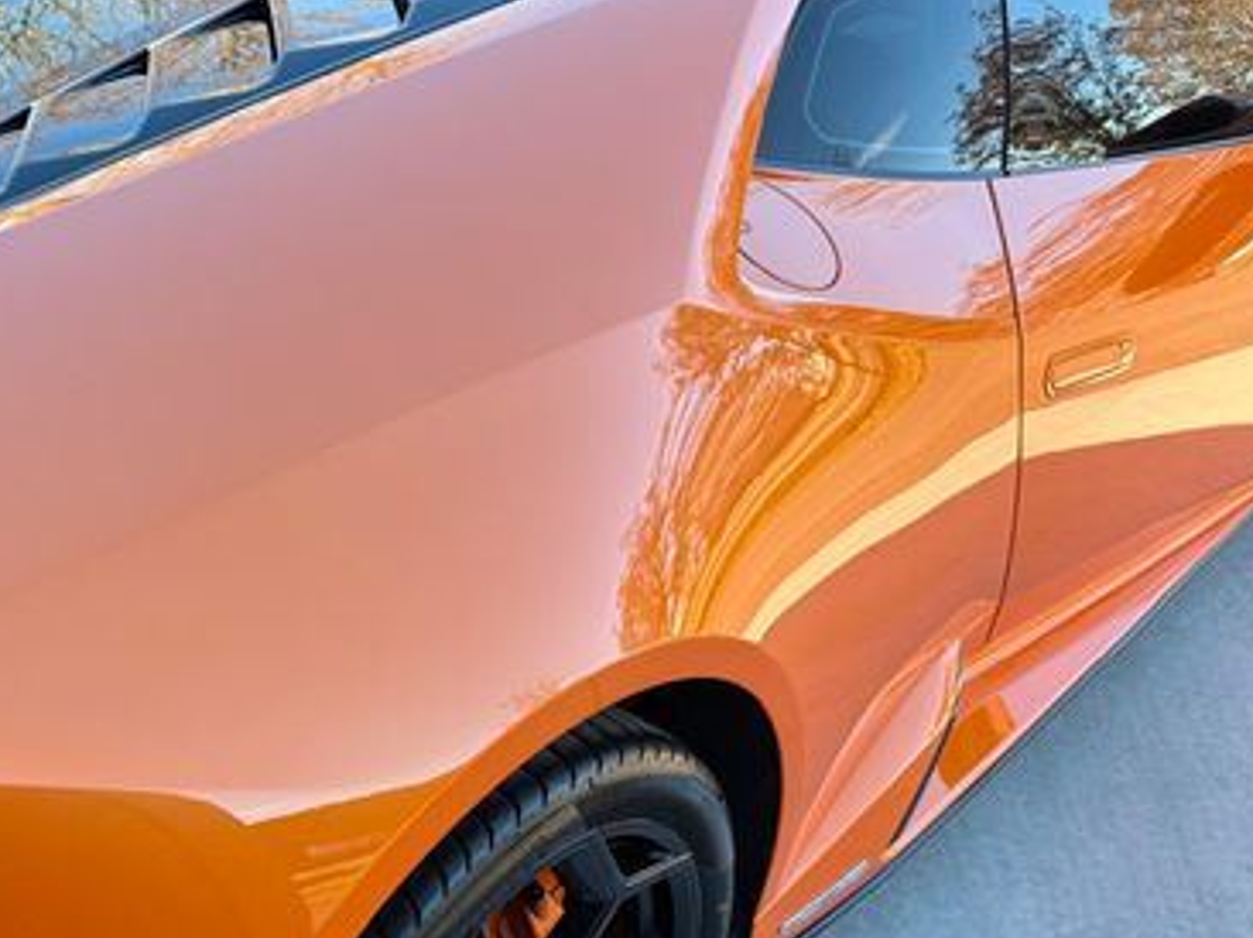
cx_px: 288
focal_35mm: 42
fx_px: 1519
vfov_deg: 33.7
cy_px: 695
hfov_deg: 43.2
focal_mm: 6.76
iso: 80
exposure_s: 1/481
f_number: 1.78
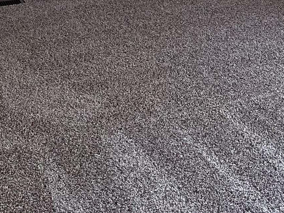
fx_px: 763
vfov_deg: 14.6
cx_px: 45
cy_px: -127
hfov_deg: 20.8
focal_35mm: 93
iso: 64
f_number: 1.6
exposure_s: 1/60
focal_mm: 4.2
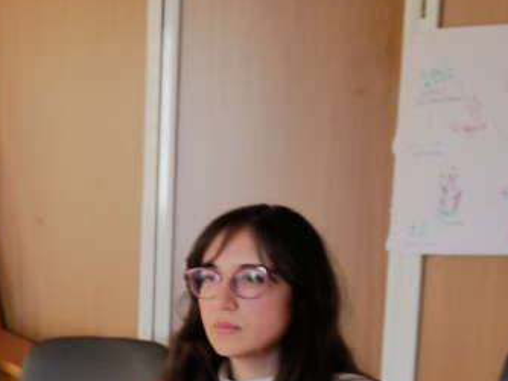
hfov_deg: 15.8
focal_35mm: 115
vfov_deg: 12.2
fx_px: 1689
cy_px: 594
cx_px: -245
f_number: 4
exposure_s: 1/15
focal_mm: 16
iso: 800
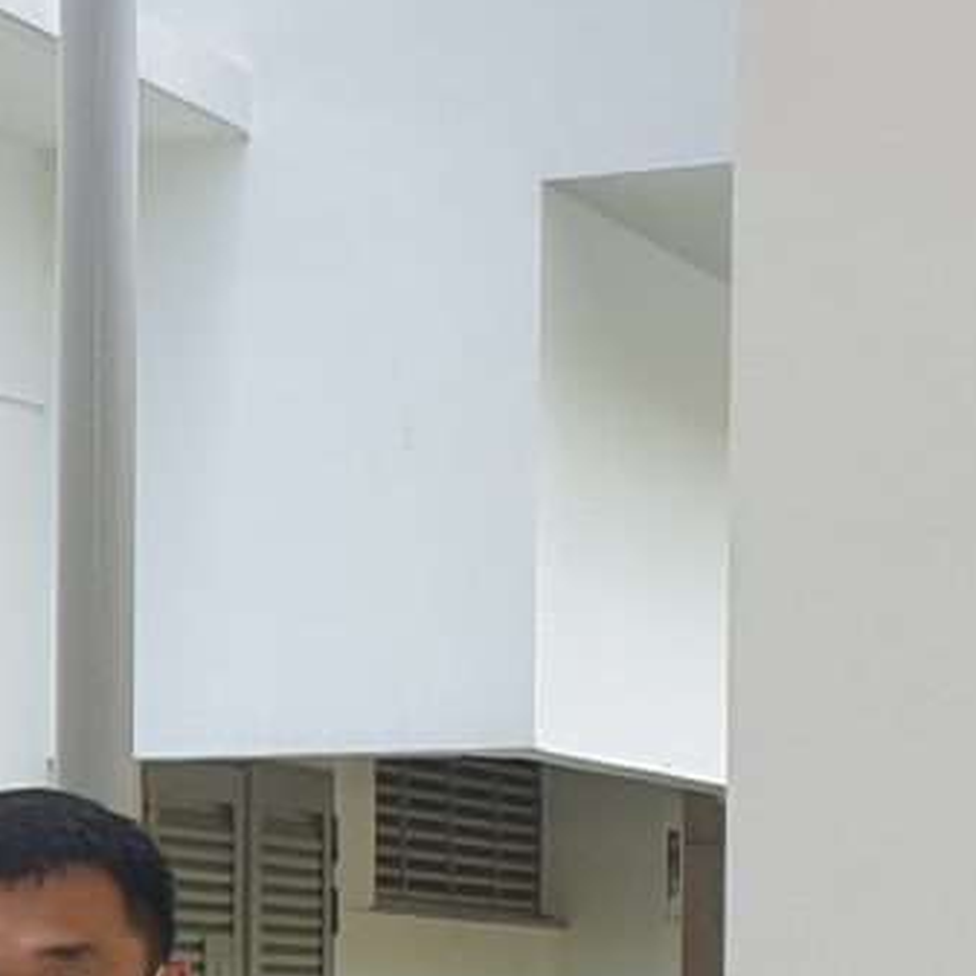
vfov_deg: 9.8
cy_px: 1240
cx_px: -2071
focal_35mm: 175
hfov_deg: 8.3
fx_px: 5582
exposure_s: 1/253
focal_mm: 4.3
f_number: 2.4
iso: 50
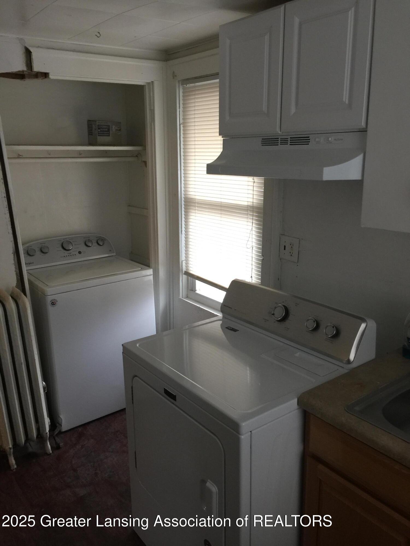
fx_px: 458
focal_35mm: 29
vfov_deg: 61.7
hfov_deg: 48.2
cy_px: 273
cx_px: 205
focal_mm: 4.15
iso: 50
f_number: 2.2
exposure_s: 1/15
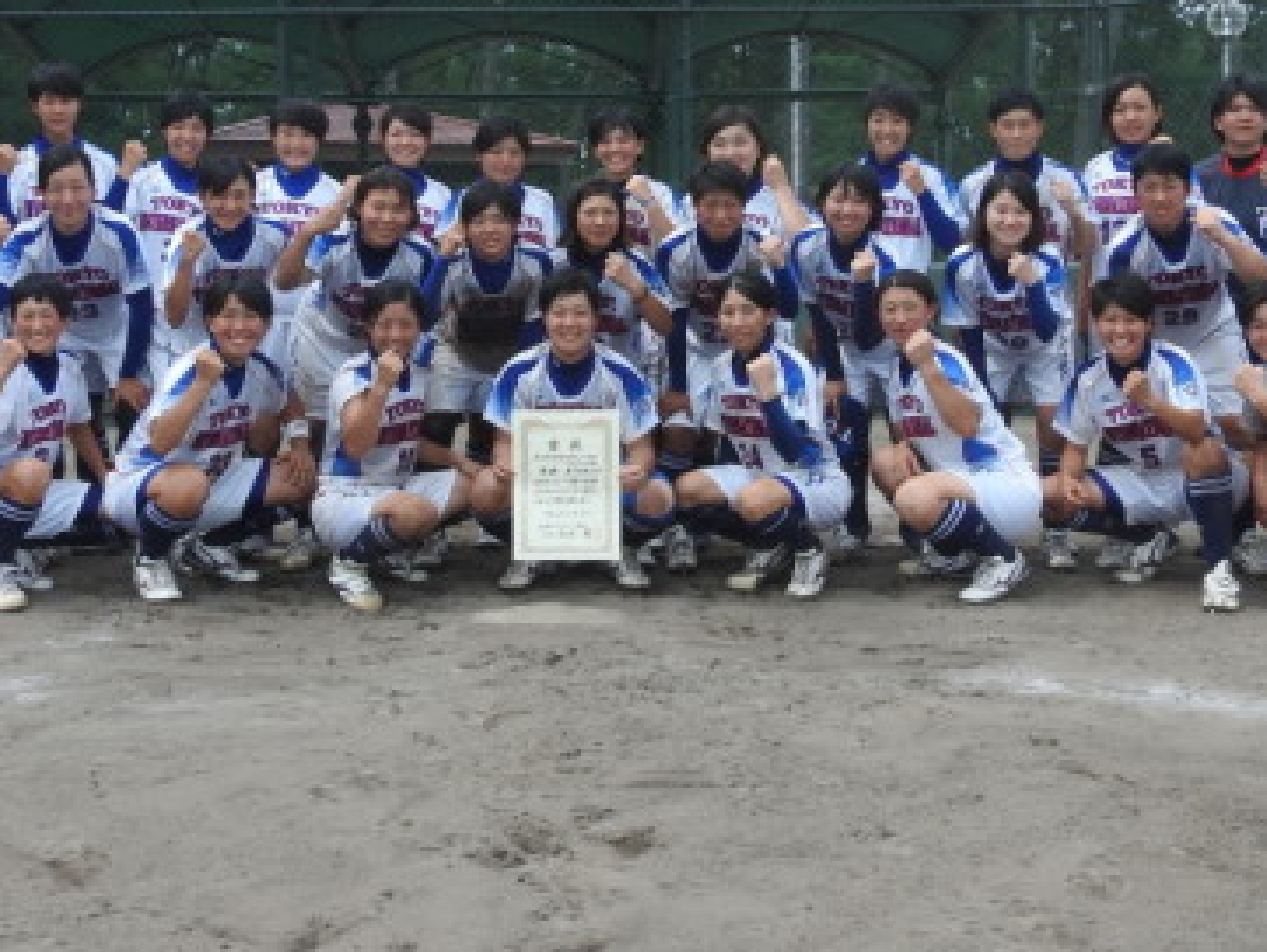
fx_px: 2124
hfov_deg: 33.2
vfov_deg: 25.2
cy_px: 343
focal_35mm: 58
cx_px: 602
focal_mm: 6.3
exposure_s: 1/640
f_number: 3.8
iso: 100
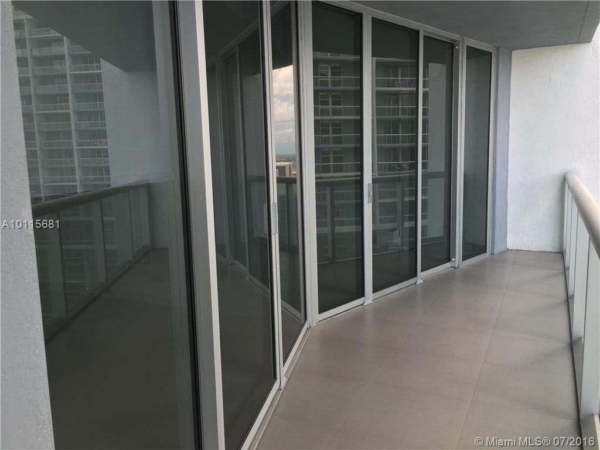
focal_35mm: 29
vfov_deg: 48.2
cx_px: 300
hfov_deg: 61.7
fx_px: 503
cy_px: 225
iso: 25
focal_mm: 4.15
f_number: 2.2
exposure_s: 1/120
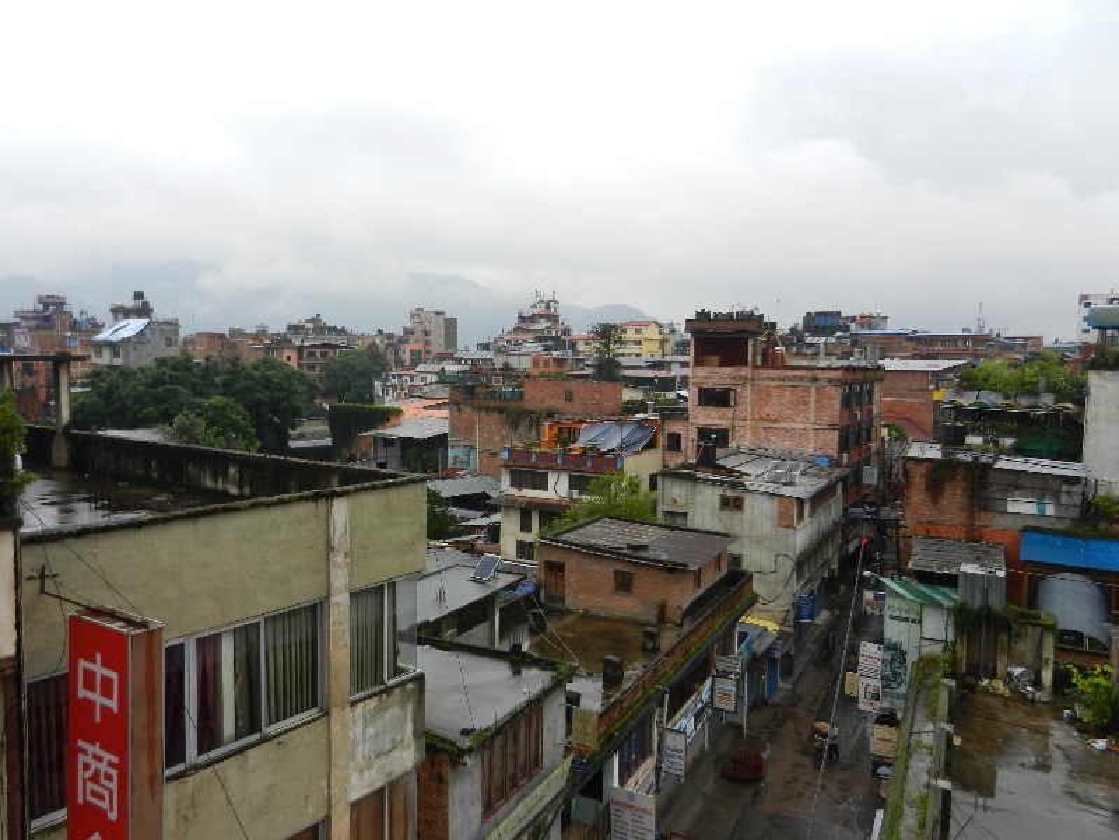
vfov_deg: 54.9
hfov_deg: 69.4
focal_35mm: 25
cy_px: 420
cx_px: 560
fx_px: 808
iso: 160
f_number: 3.5
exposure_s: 1/320
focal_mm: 4.5
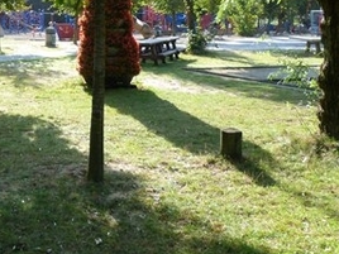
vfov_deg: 24.3
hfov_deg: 33.1
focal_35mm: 56
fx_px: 548
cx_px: 56
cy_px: -29
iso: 80
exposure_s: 1/125
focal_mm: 4.5
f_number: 3.6
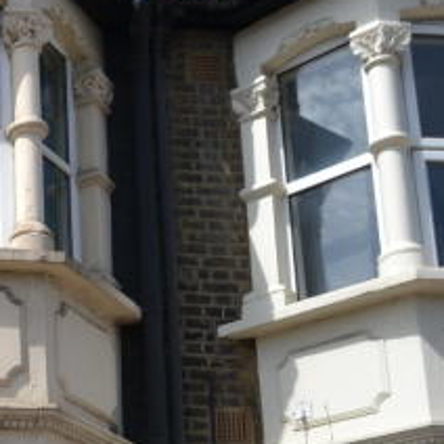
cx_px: -153
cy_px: 468
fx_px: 1074
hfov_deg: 21.0
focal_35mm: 74
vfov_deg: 22.3
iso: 100
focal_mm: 12
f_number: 7.1
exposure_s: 1/200
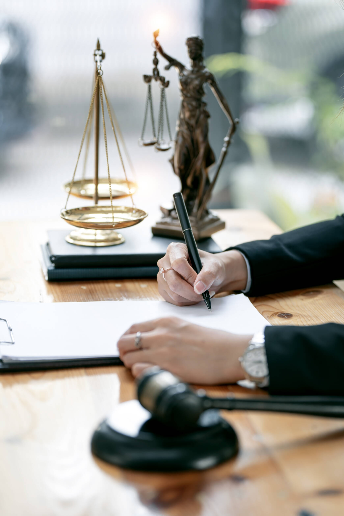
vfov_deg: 21.5
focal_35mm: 95
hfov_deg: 14.4
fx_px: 1361
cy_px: 258
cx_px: 172
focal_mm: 95
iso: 160
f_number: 2.8
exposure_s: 1/100
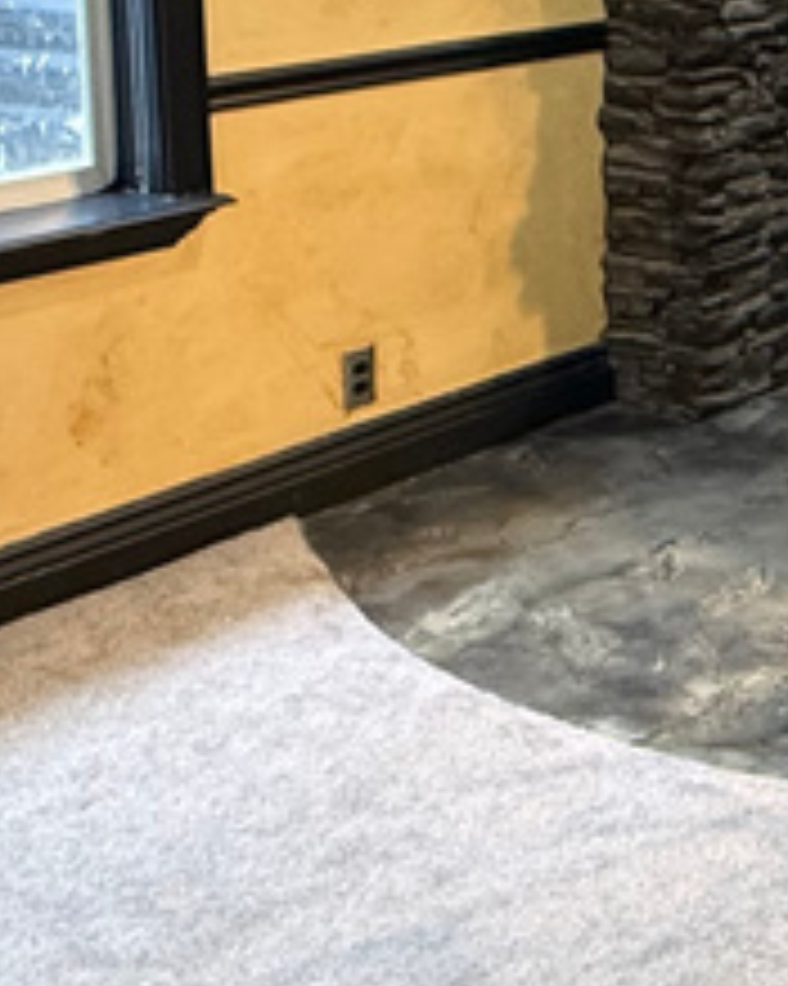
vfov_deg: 27.7
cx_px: 1184
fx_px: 1867
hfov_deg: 20.4
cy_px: -27
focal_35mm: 64
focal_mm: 2.22
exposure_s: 1/60
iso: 500
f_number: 2.2
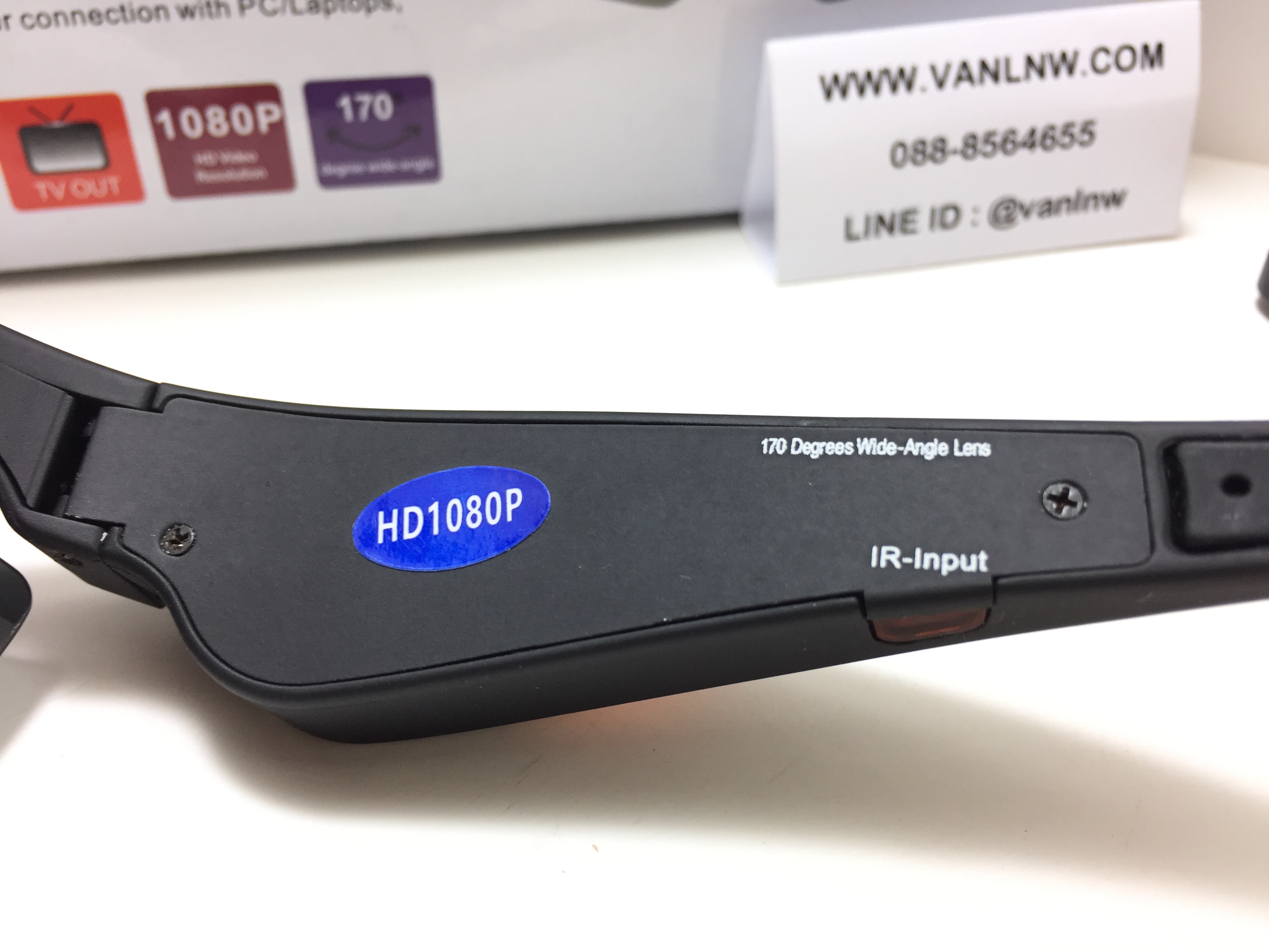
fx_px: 1063
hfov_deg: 61.7
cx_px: 634
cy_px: 476
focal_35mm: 29
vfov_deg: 48.2
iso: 32
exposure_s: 1/50
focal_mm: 4.15
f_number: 2.2
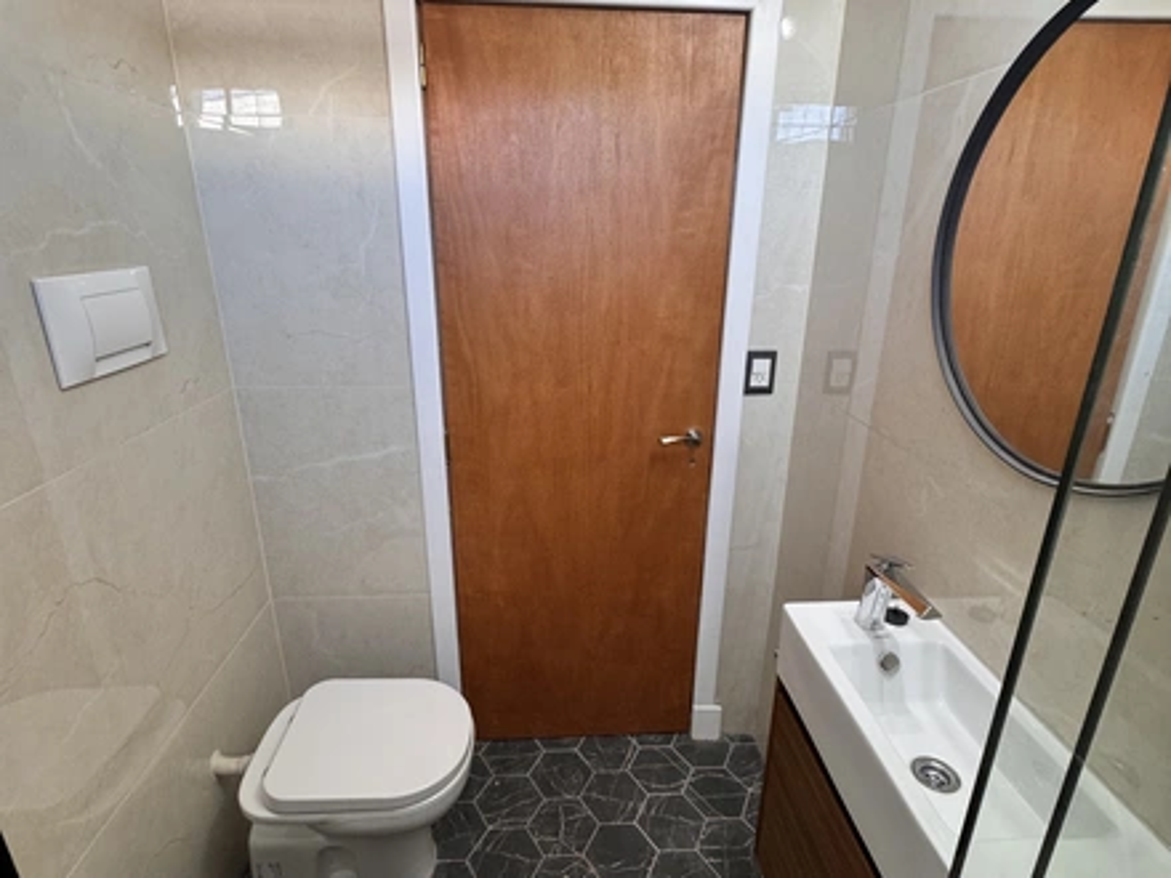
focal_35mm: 14
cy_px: 439
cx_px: 586
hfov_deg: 102.1
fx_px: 474
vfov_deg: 85.7
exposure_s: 1/50
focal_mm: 2.22
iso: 250
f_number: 2.2
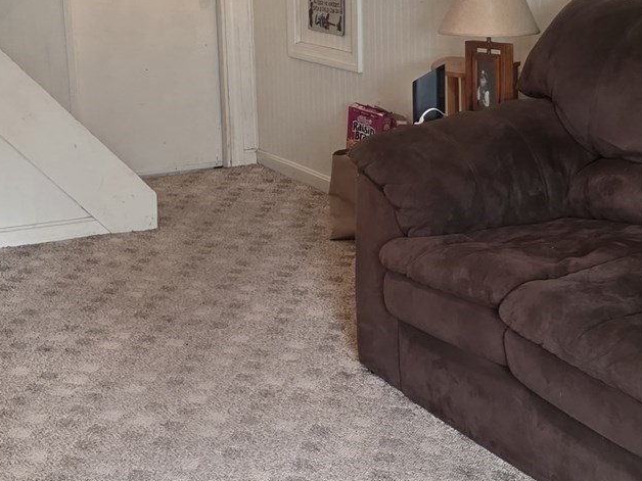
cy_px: 143
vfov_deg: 19.5
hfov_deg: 26.0
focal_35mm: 75
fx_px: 1391
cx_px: 296
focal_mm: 6.25
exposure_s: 1/120
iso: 800
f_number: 1.7
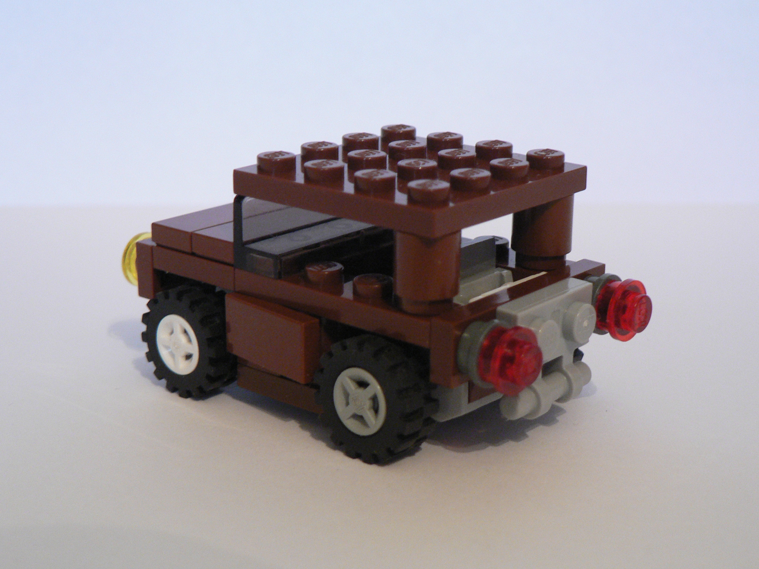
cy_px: 284
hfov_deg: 30.3
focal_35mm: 64
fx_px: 1403
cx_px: 380
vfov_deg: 22.9
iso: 200
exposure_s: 1/10
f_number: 3.2
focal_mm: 10.7
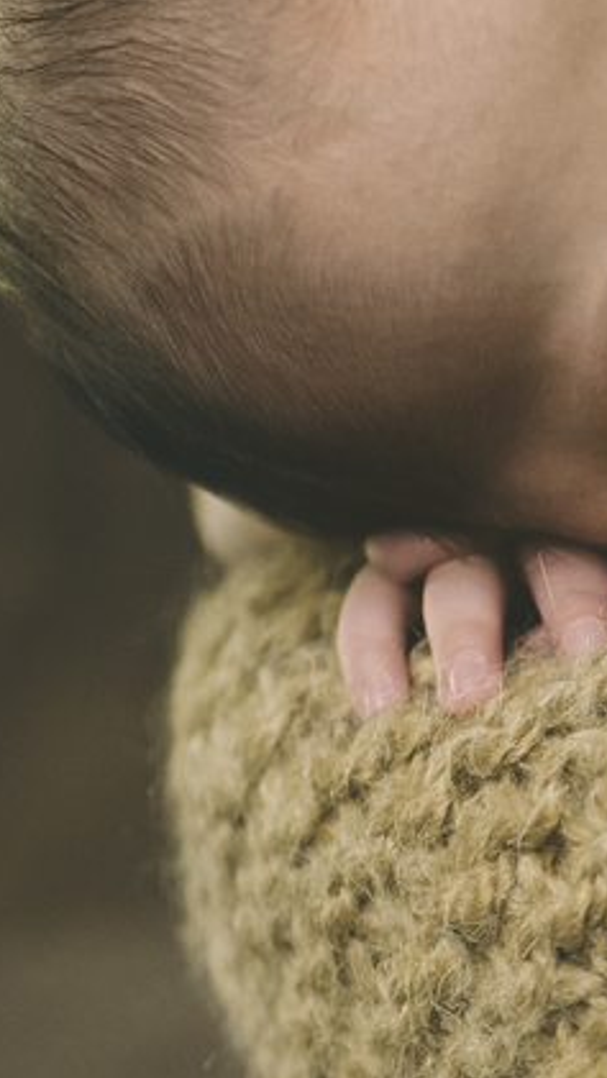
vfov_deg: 13.6
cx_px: 1068
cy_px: 854
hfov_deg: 7.5
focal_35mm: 157
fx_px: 4490
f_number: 2.5
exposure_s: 1/125
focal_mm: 35
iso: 500
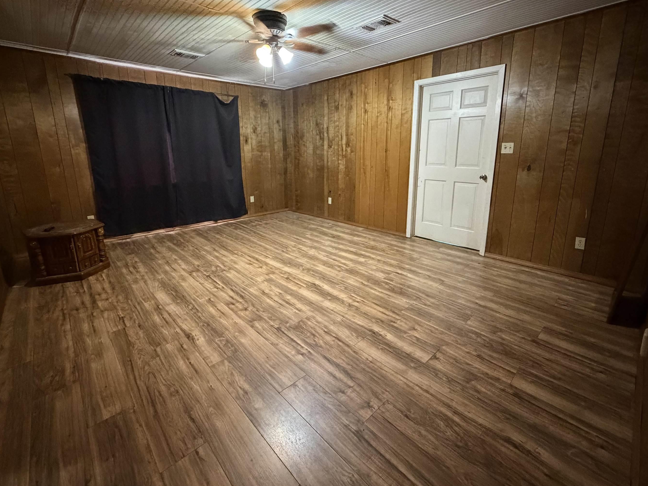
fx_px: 300
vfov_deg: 77.7
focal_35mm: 16
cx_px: 326
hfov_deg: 94.5
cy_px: 211
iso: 1250
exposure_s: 1/40
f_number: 2.2
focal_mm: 2.22
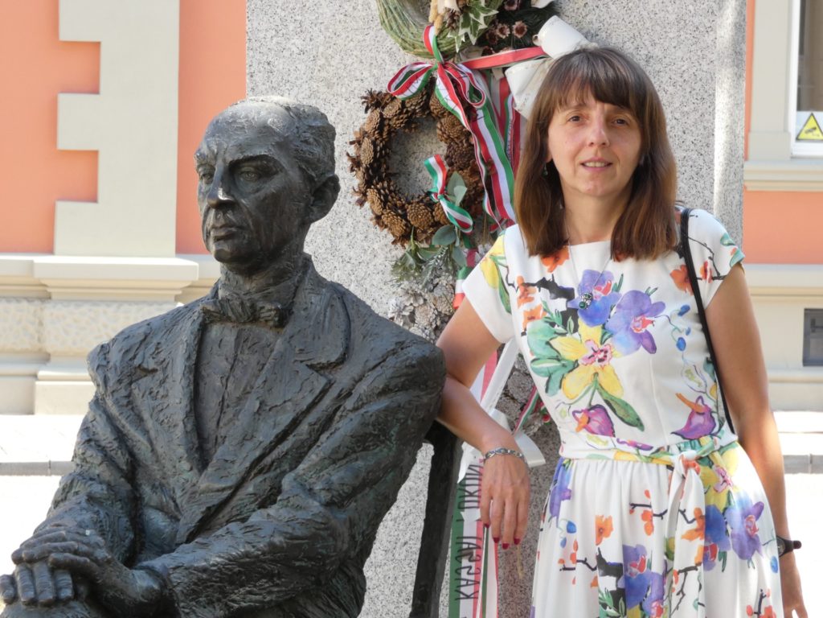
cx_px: 412
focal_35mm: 154
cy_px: 309
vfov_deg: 9.6
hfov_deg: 12.8
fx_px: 3661
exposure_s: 1/80
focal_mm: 27.5
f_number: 5.4
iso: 125
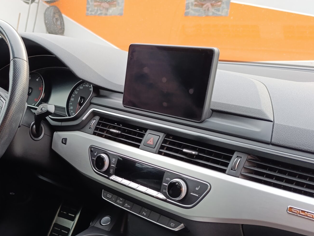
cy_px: 211
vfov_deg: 30.8
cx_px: 63
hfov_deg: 40.3
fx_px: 408
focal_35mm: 45
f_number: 1.6
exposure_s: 1/100
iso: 640
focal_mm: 6.14
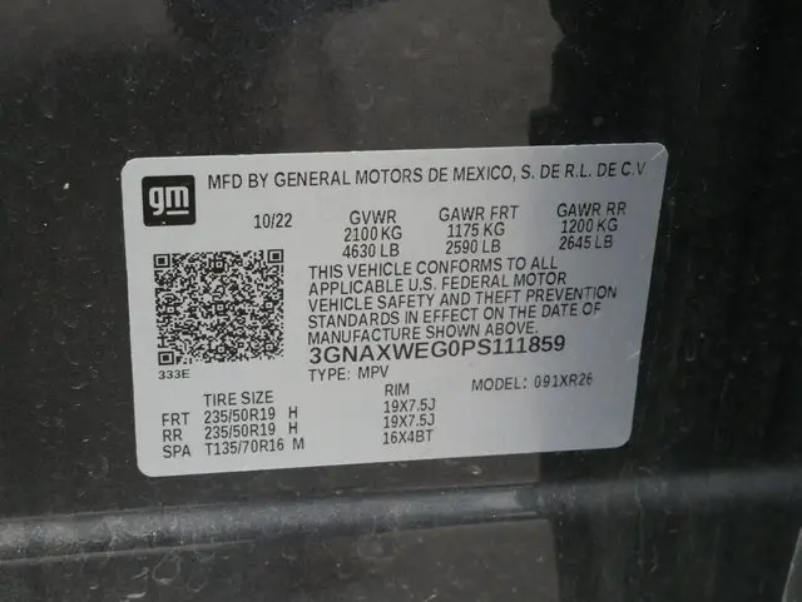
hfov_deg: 31.2
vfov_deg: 23.7
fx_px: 1438
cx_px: 401
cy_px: 301
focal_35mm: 62
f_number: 10
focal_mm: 31
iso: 3200
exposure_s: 1/40
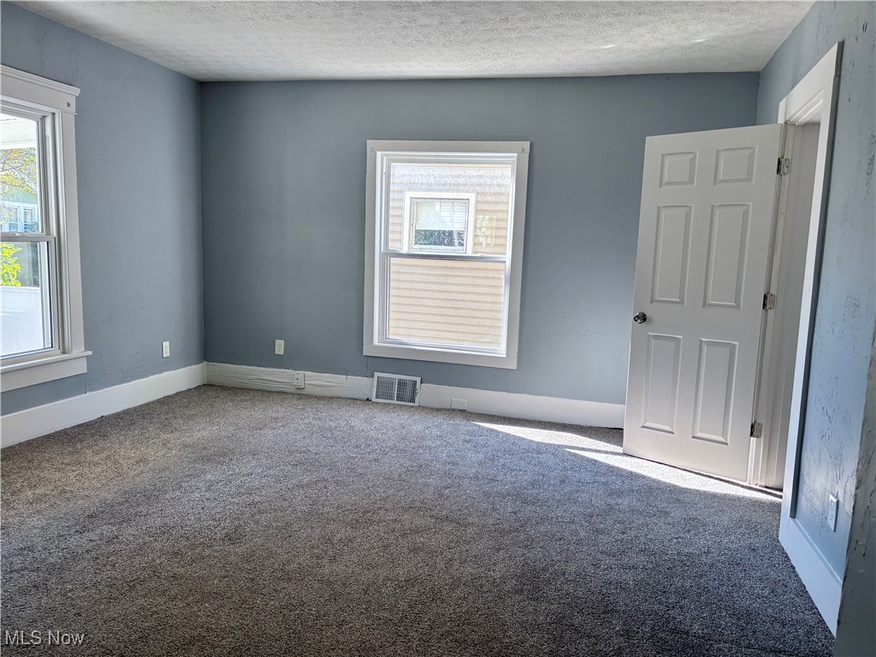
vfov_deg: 53.1
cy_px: 328
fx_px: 658
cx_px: 438
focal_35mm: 26
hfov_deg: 67.3
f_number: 1.6
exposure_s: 1/152
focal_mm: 5.96
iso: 64
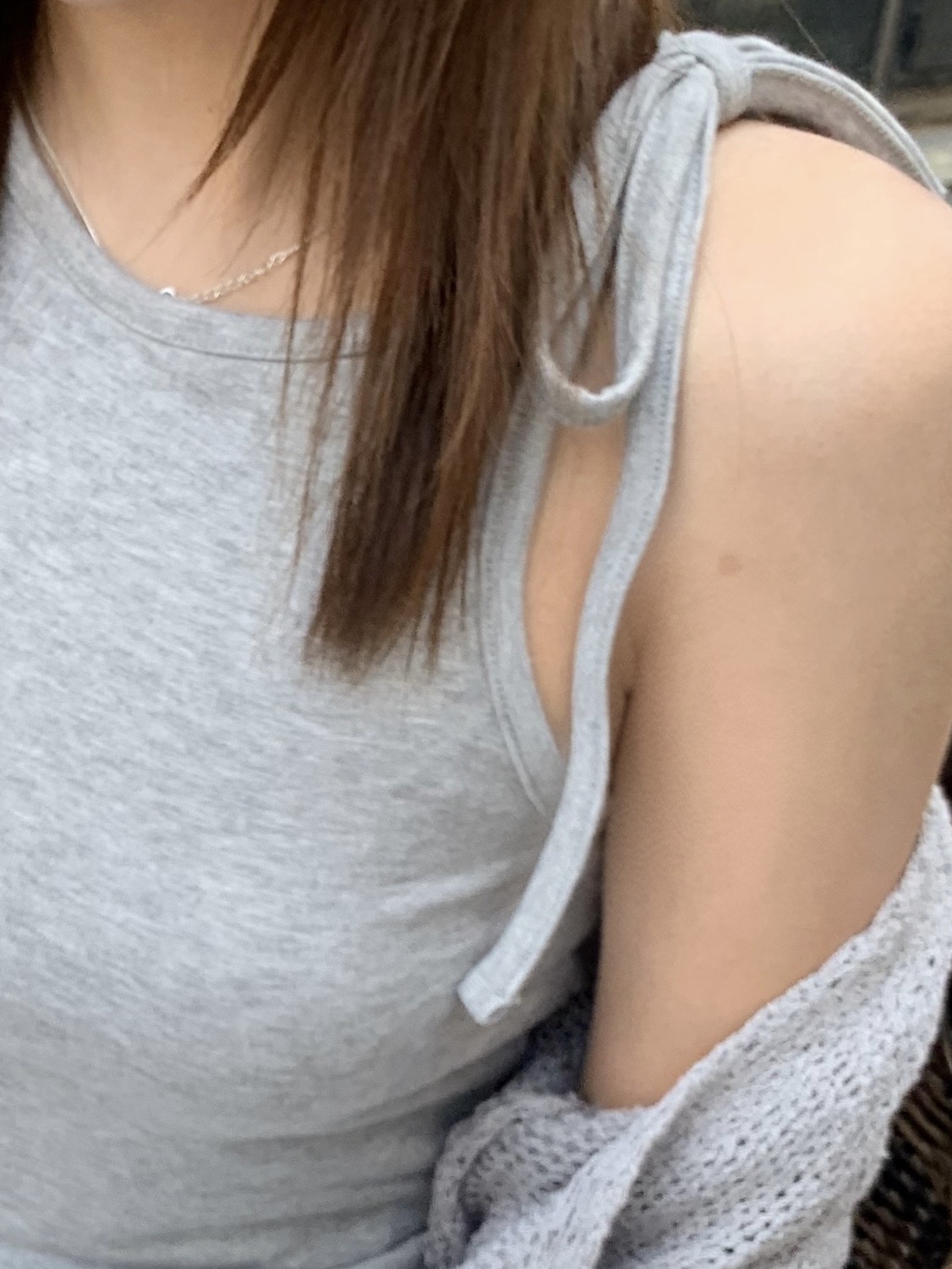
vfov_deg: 31.3
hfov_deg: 24.6
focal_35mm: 58
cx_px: 131
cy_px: 1198
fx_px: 2126
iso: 25
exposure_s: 1/237
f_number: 1.8
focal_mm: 4.25
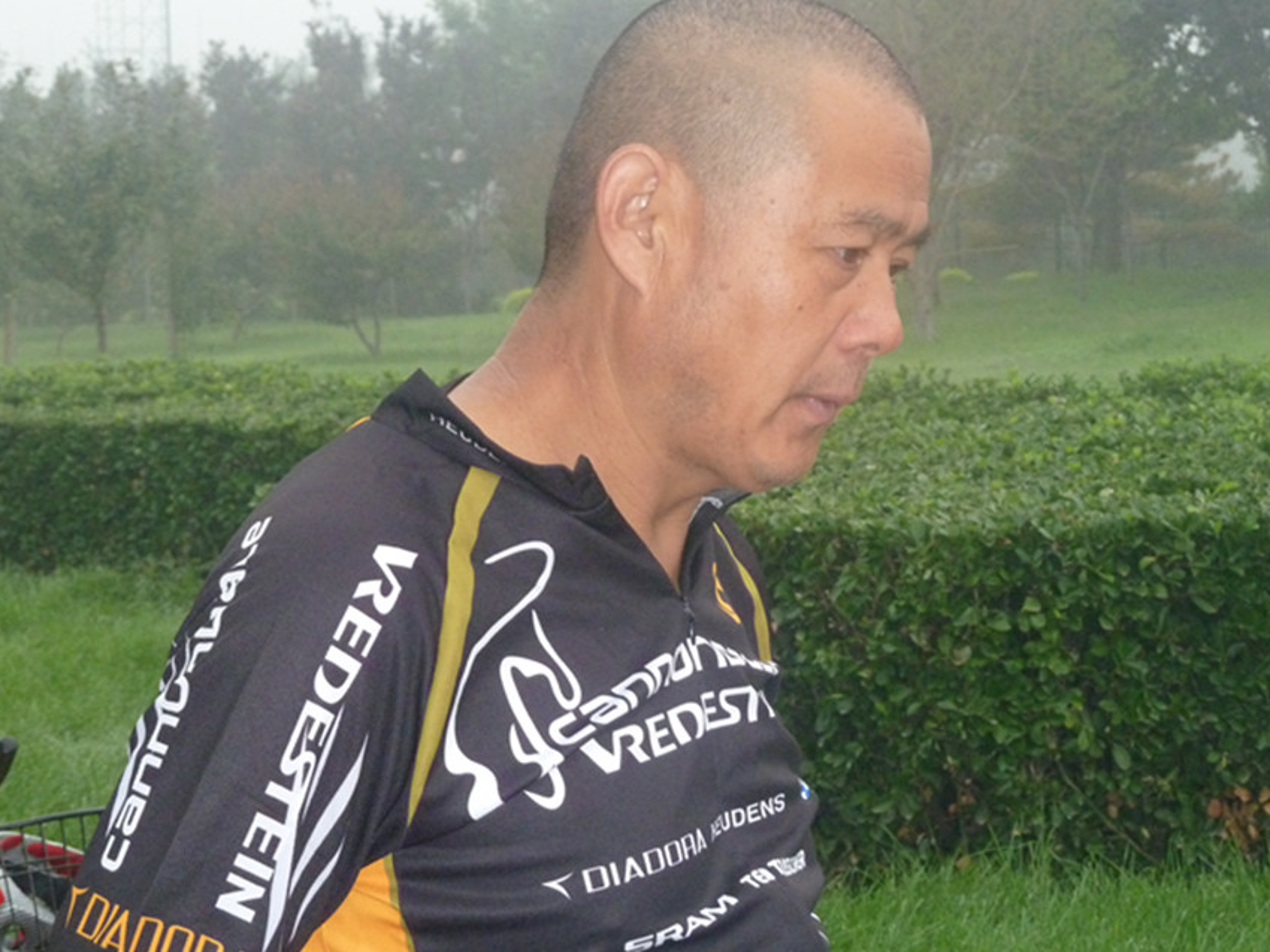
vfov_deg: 14.8
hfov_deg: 19.6
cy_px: 514
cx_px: 695
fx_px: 3668
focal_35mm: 100
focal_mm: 13.7
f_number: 4.2
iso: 400
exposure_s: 1/40
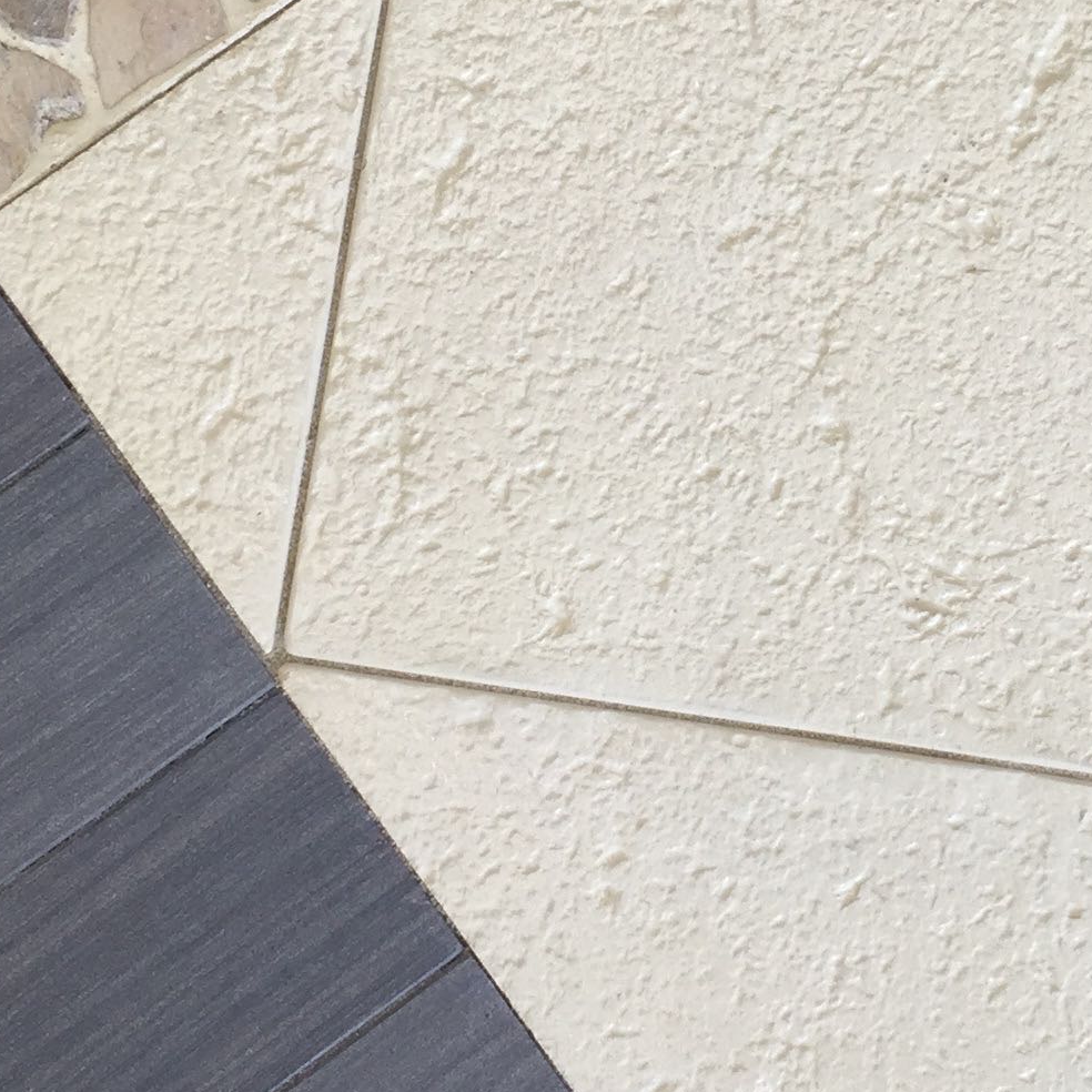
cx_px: 777
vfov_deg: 20.3
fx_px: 3034
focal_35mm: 85
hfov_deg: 20.3
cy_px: 297
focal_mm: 4.15
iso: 32
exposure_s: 1/50
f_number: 2.2
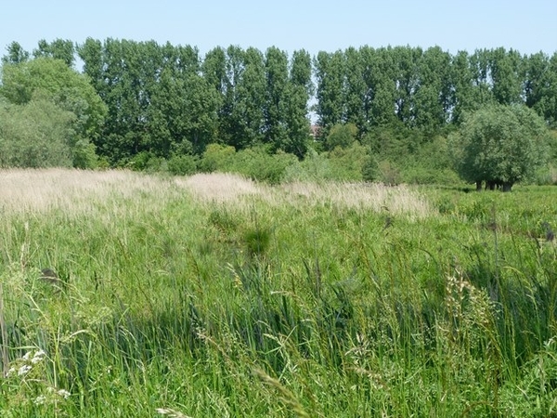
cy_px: 209
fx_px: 788
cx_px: 278
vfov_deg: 29.7
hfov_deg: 38.9
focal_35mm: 49
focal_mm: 8.7
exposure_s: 1/250
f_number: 4.5
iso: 80
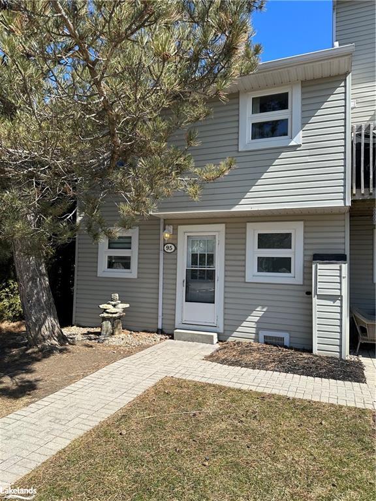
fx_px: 348
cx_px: 188
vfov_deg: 71.6
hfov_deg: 56.8
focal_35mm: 24
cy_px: 250
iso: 80
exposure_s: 1/2732
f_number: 1.78
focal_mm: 6.86
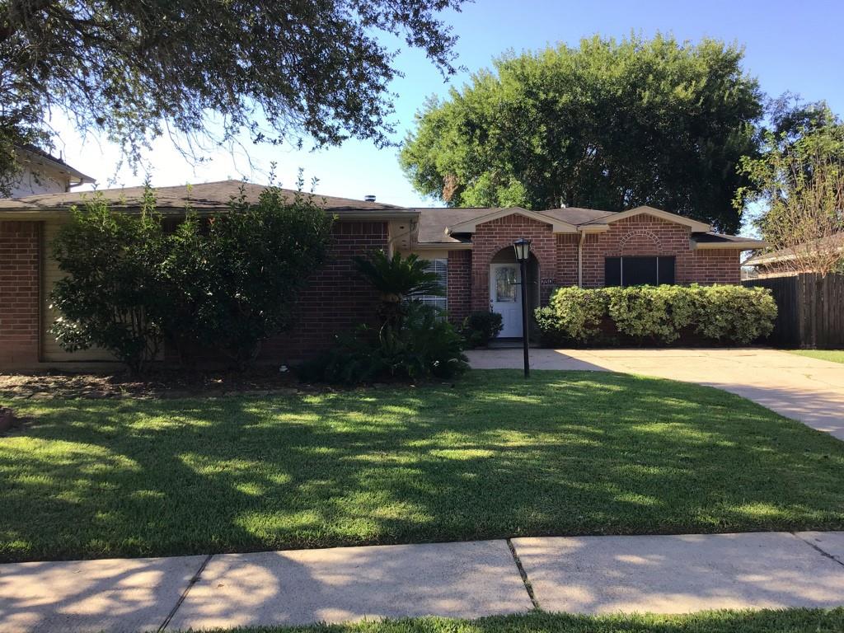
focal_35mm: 31
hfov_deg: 58.4
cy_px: 316
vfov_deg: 45.4
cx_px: 422
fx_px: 756
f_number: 2.4
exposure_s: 1/395
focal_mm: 3.3
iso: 25
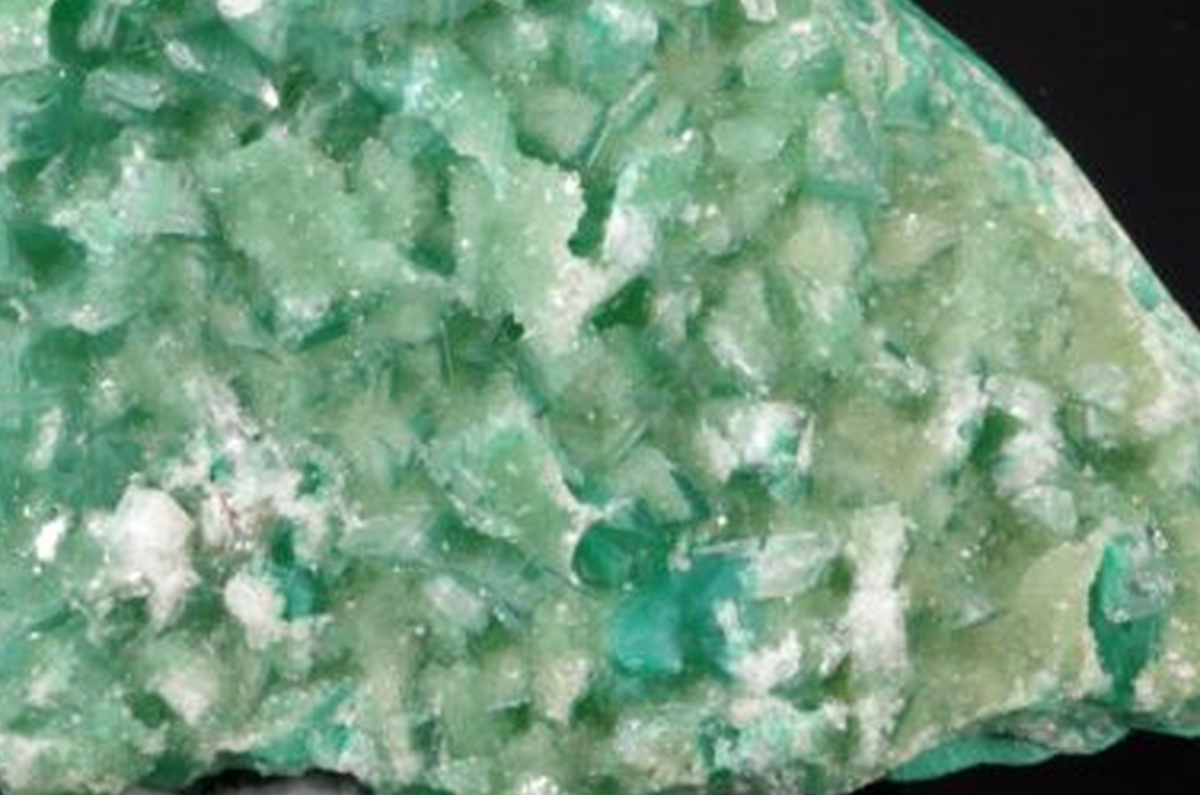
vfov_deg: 16.4
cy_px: 311
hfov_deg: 24.5
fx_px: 2761
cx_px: 479
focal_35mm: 83
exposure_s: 1/1.25
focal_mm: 35
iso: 100
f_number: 7.1
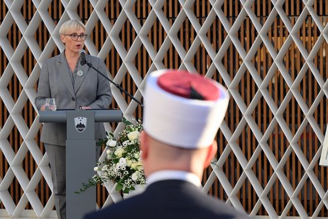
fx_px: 1548
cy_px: 110
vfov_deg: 8.1
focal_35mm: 170
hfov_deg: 12.1
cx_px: 164
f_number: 9
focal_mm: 170
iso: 800
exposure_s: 1/320
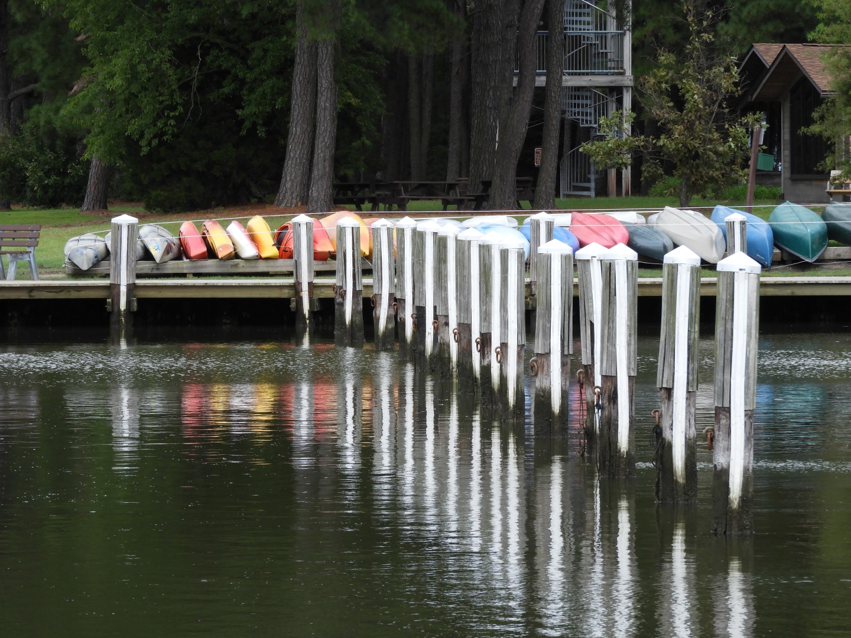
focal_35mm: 220
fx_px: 5408
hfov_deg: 9.0
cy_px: 319
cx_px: 426
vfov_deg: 6.8
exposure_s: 1/250
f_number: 5.3
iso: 100
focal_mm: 39.4
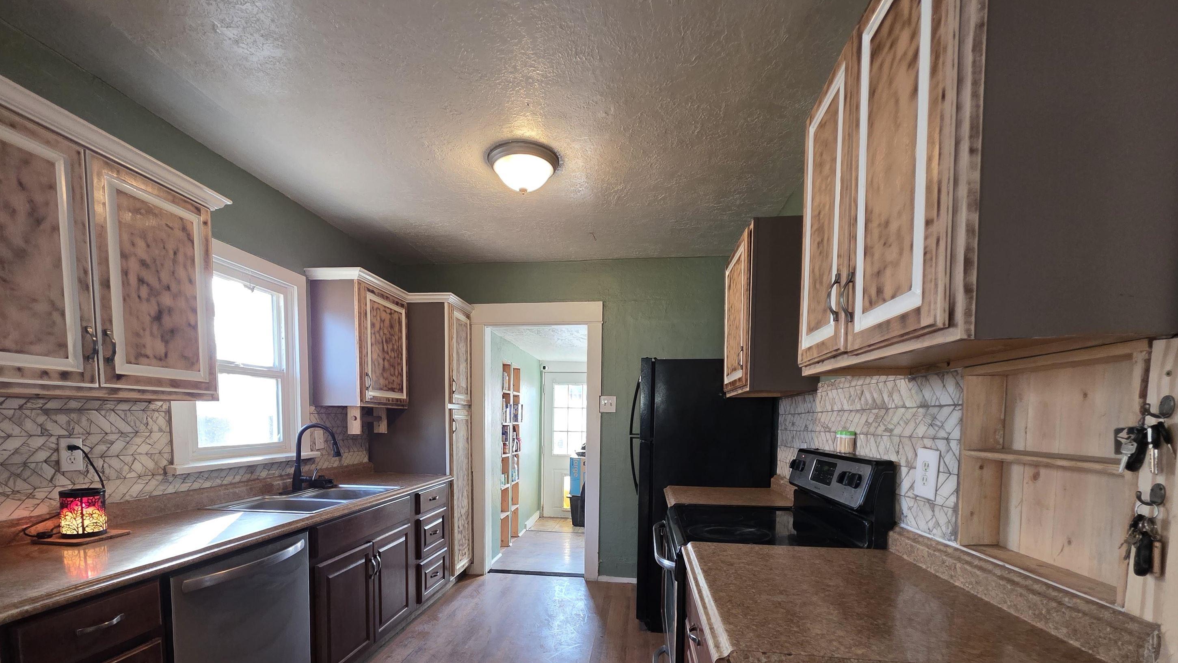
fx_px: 469
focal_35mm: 15
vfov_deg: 67.9
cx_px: 572
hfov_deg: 103.0
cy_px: 459
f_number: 1.9
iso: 400
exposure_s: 1/60
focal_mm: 2.2
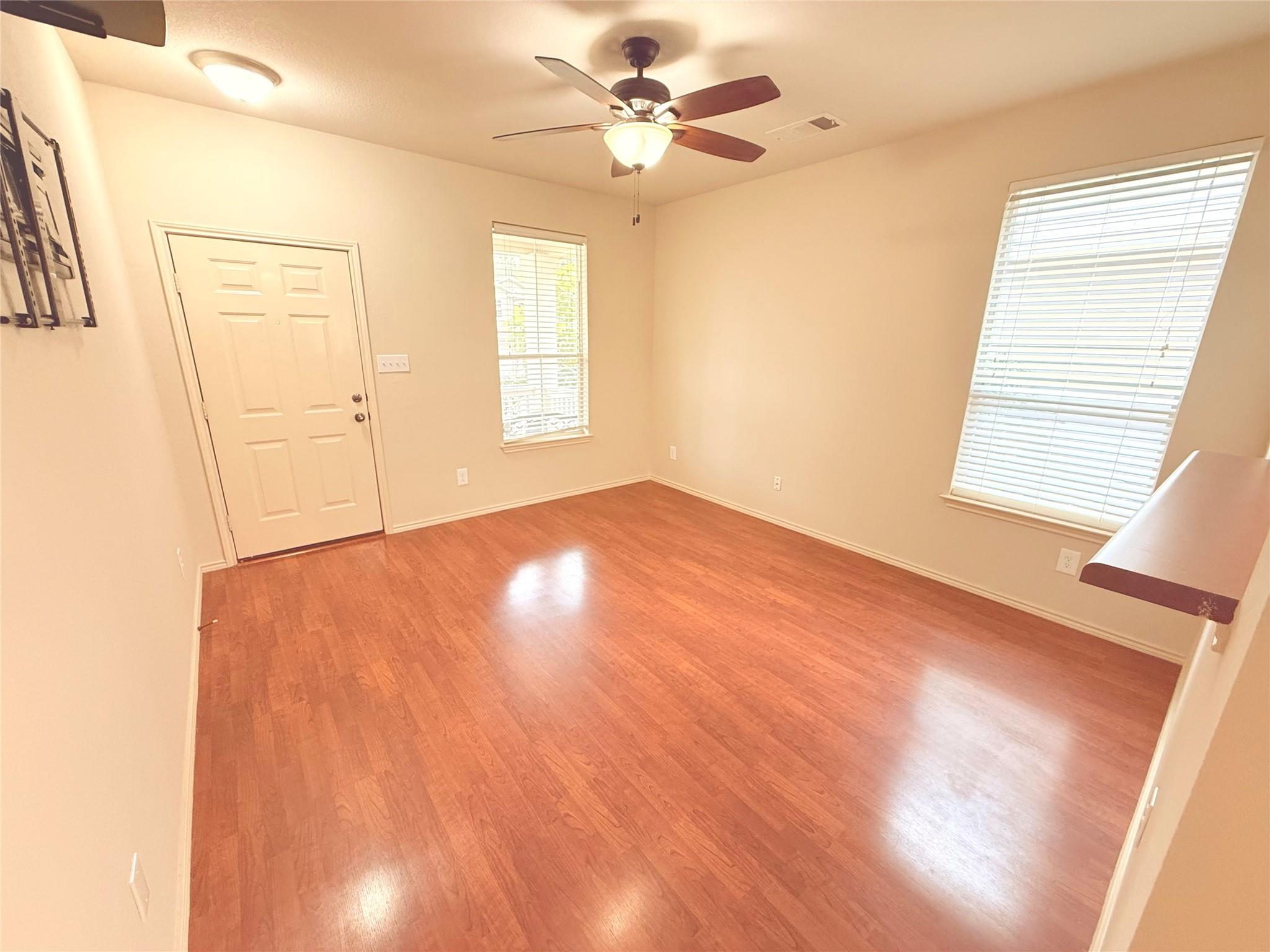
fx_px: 514
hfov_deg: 102.1
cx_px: 635
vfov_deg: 85.7
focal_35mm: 14
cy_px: 476
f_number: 2.2
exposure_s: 1/60
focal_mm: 2.22
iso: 320
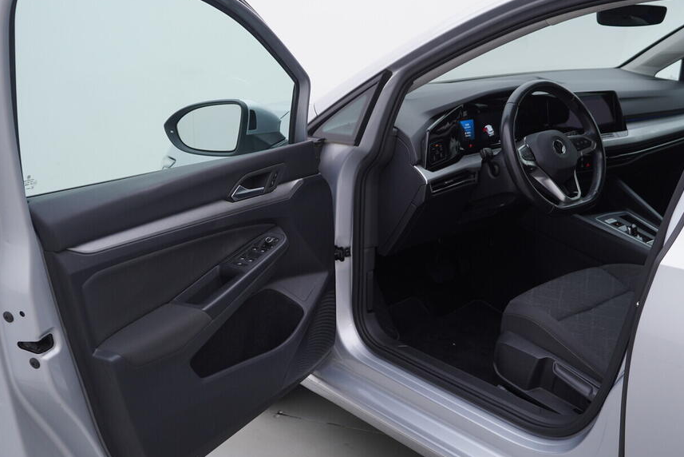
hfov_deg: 45.3
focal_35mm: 43
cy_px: 216
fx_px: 817
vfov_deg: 31.2
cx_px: 379
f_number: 4
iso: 125
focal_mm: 24
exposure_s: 1/60
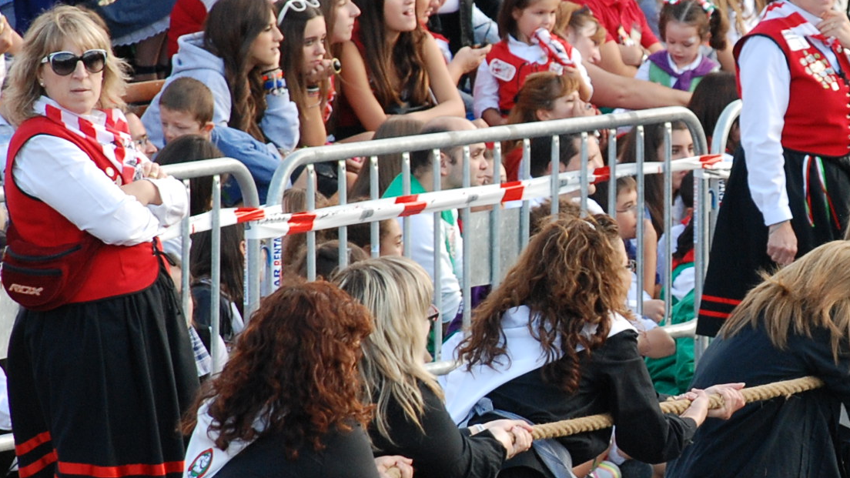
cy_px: 334
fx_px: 9308
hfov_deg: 5.2
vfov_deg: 2.9
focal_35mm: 413
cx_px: 761
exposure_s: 1/100
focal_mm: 100
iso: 400
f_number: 5.6
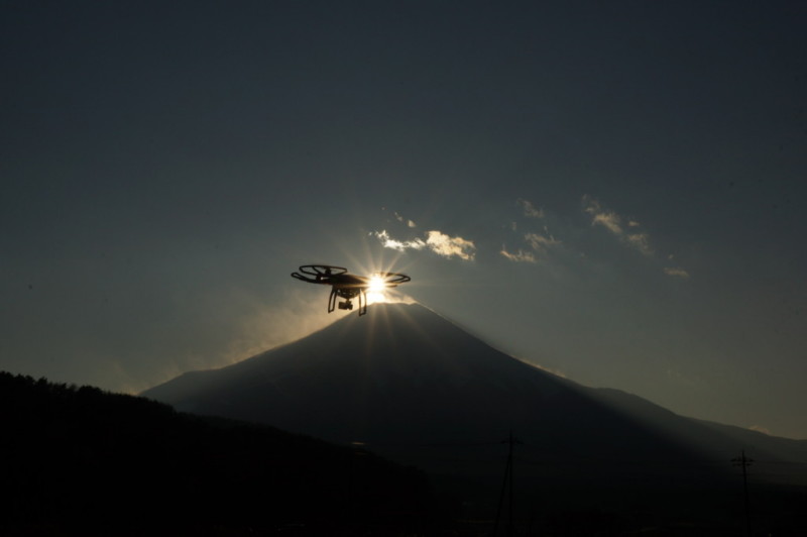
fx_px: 1008
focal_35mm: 45
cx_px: 404
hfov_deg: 43.6
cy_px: 268
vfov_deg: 29.8
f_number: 29
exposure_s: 1/800
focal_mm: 30
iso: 200
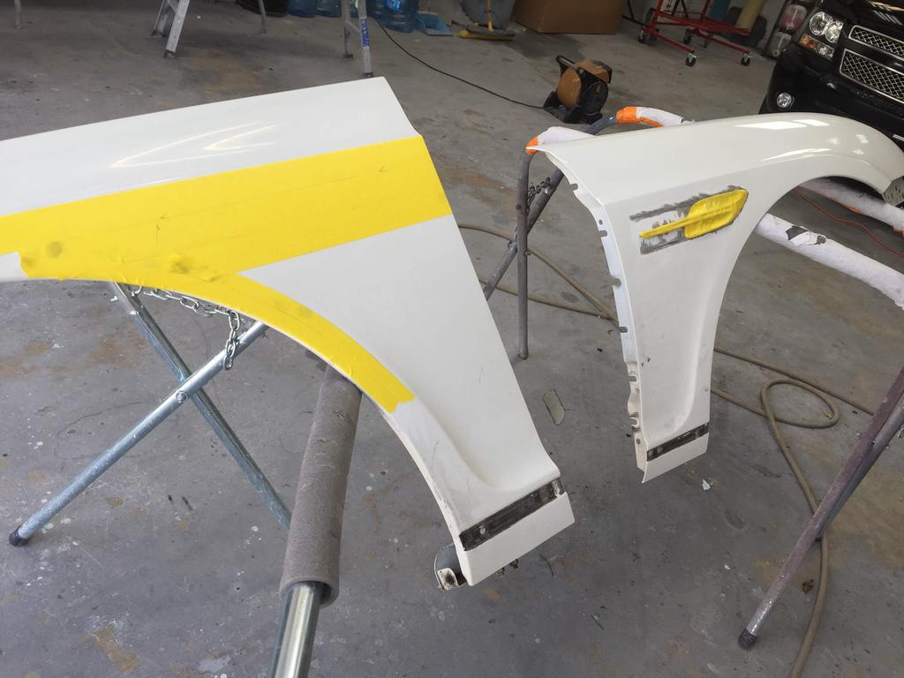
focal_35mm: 29
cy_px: 339
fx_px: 757
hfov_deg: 61.7
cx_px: 452
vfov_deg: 48.2
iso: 32
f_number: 2.2
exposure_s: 1/304
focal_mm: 4.15
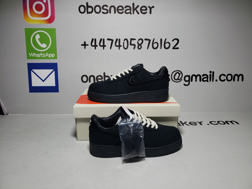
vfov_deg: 53.1
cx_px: 126
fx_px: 189
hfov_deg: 67.3
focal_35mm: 26
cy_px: 94
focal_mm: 4.3
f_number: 1.5
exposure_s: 1/394
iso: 50
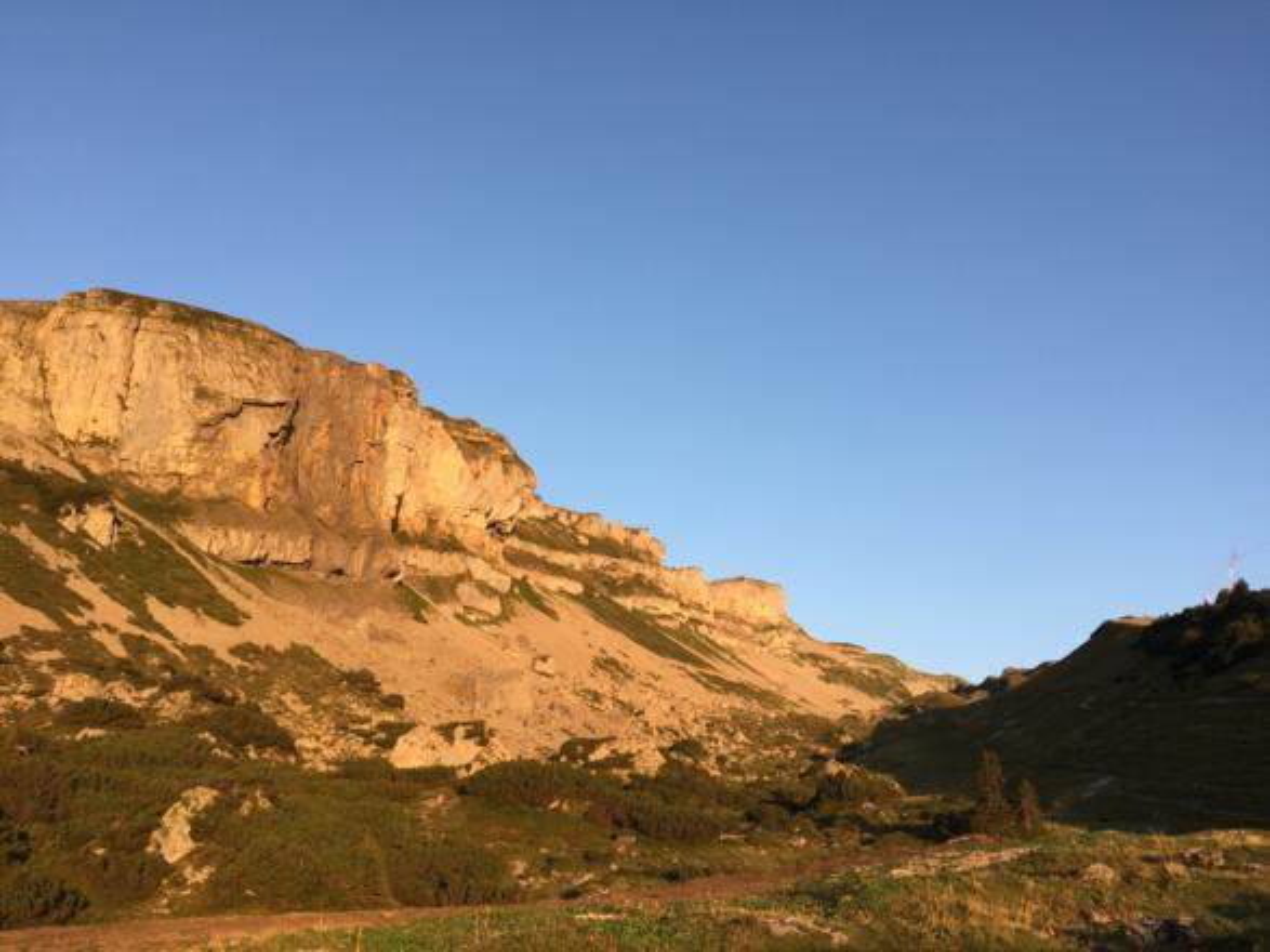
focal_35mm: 29
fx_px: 1064
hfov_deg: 61.7
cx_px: 635
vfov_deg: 48.2
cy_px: 476
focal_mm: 4.15
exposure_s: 1/430
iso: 32
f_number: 2.2
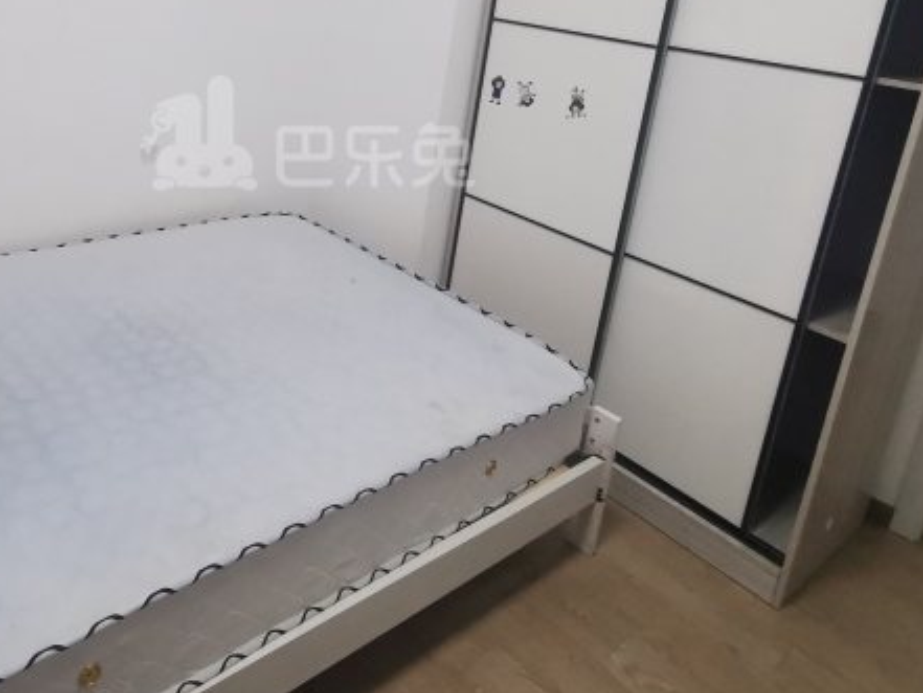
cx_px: 308
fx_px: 773
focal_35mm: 29
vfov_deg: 45.7
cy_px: 134
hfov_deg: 60.2
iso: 250
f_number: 2.2
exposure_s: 1/33.3
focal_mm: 2.35
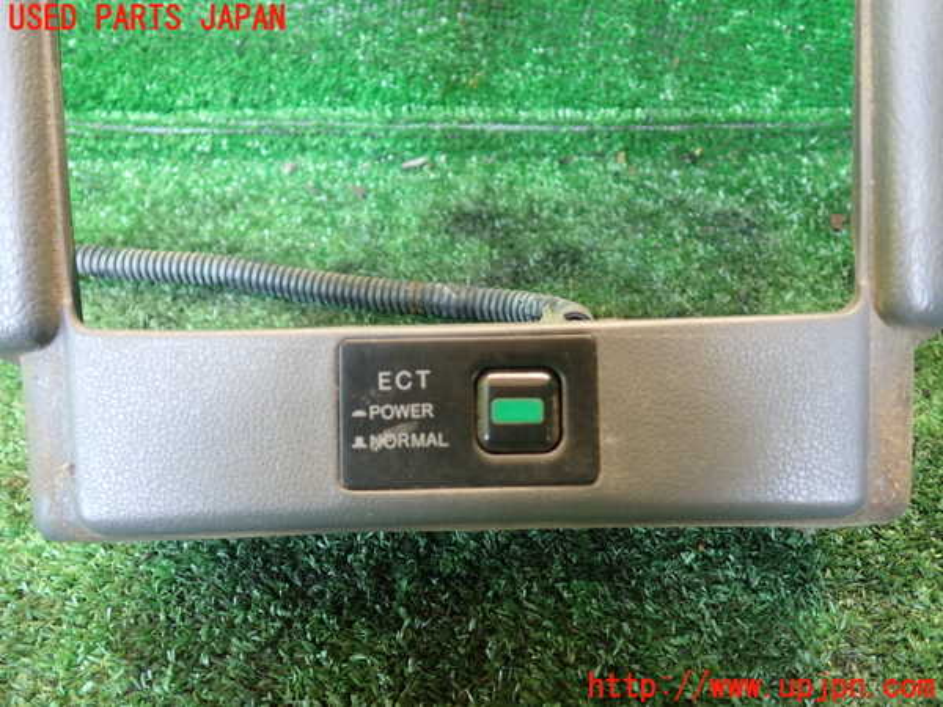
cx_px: 472
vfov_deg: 46.8
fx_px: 817
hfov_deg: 60.0
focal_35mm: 30
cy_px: 354
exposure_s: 1/40
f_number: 2.3
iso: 200
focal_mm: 5.4
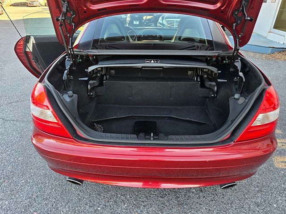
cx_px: 143
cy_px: 107
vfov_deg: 58.9
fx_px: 190
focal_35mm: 23
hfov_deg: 73.9
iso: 50
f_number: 1.7
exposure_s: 1/120
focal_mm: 6.3
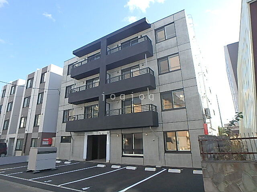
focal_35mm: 21
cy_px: 96
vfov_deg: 63.4
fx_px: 156
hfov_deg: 79.0
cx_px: 128
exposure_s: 1/500
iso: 125
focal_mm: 3.7
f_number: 3.5
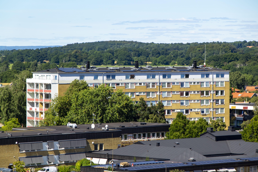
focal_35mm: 174
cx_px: 129
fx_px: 1247
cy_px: 86
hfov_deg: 11.8
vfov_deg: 7.9
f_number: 8
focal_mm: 116
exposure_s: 1/250
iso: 100
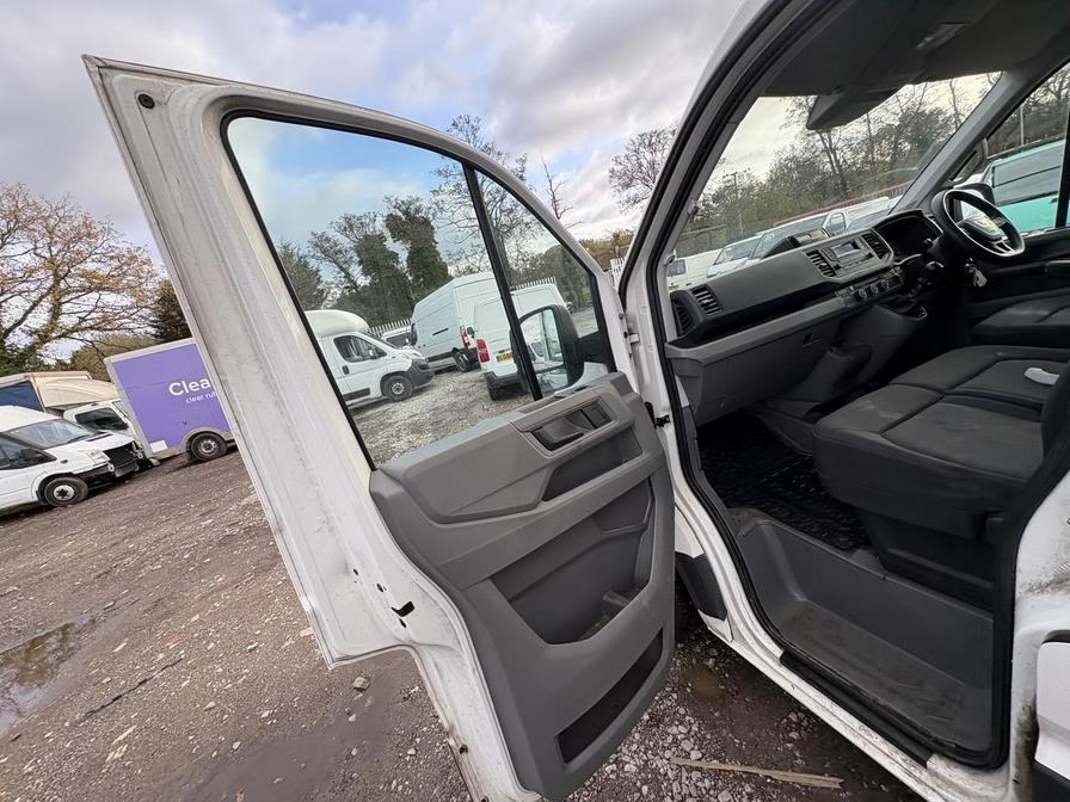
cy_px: 401
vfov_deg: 85.7
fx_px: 433
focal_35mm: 14
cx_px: 535
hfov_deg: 102.1
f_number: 2.2
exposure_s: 1/197
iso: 40
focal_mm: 2.22
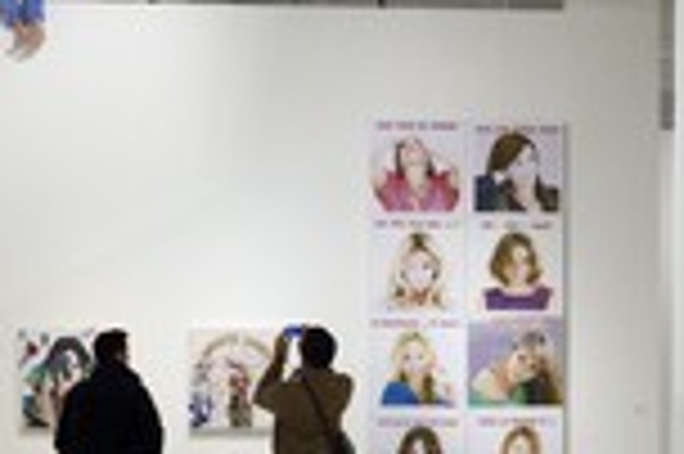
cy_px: 373
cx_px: 536
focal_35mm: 105
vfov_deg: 12.9
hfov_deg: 19.3
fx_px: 1993
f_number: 7.1
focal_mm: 38
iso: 1600
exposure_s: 1/40
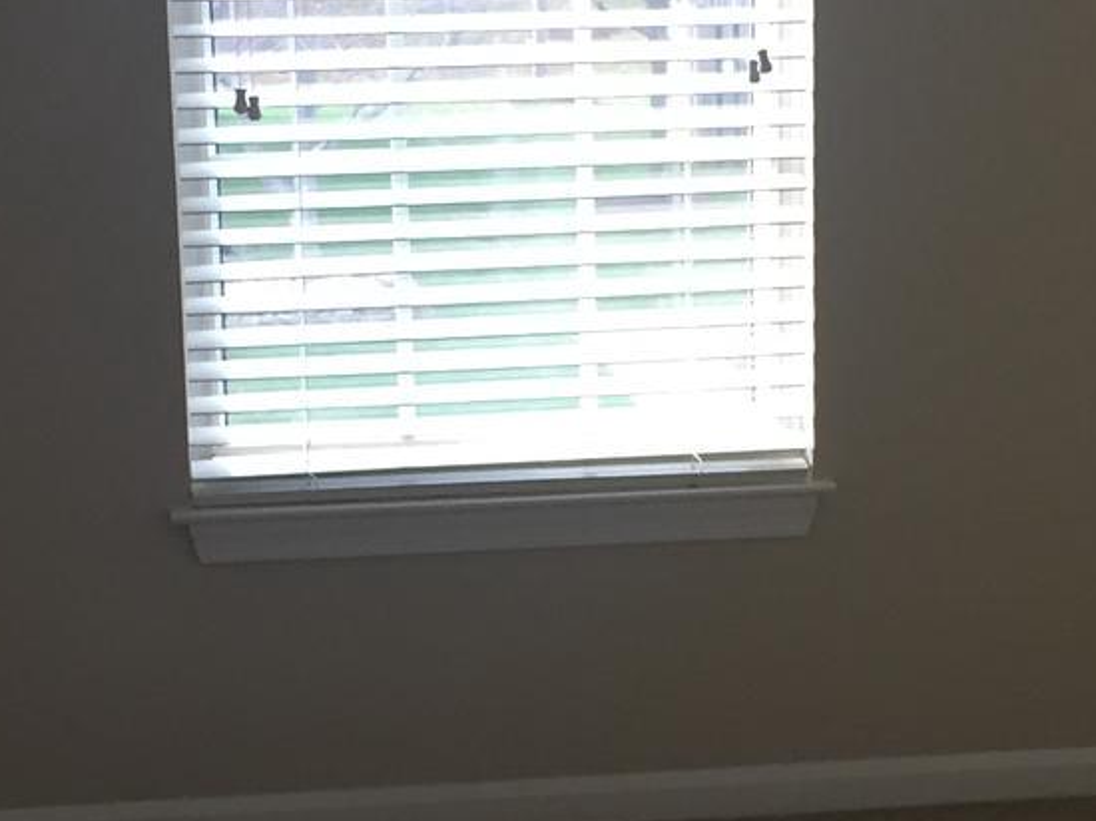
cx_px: 646
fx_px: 3418
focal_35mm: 108
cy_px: 620
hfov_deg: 18.2
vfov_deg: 13.6
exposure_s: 1/30
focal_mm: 4.15
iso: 32
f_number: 2.2
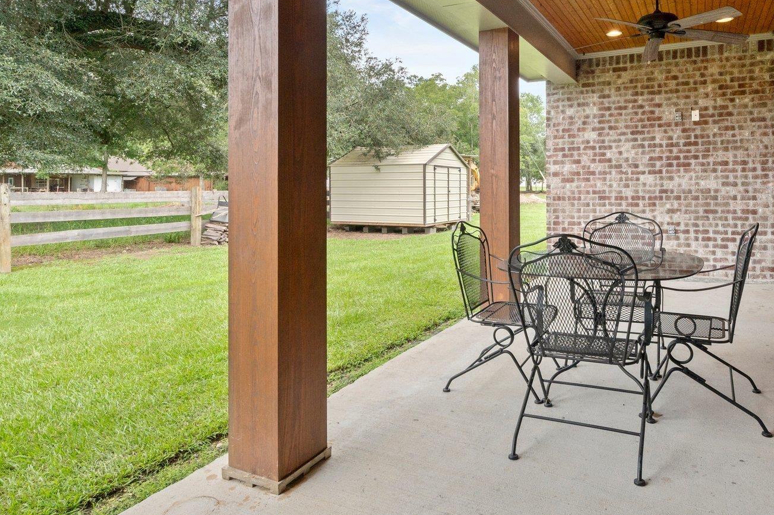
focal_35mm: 23
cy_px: 187
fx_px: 490
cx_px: 494
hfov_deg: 75.0
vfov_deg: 54.7
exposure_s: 1/200
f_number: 10
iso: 640
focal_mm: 14.5
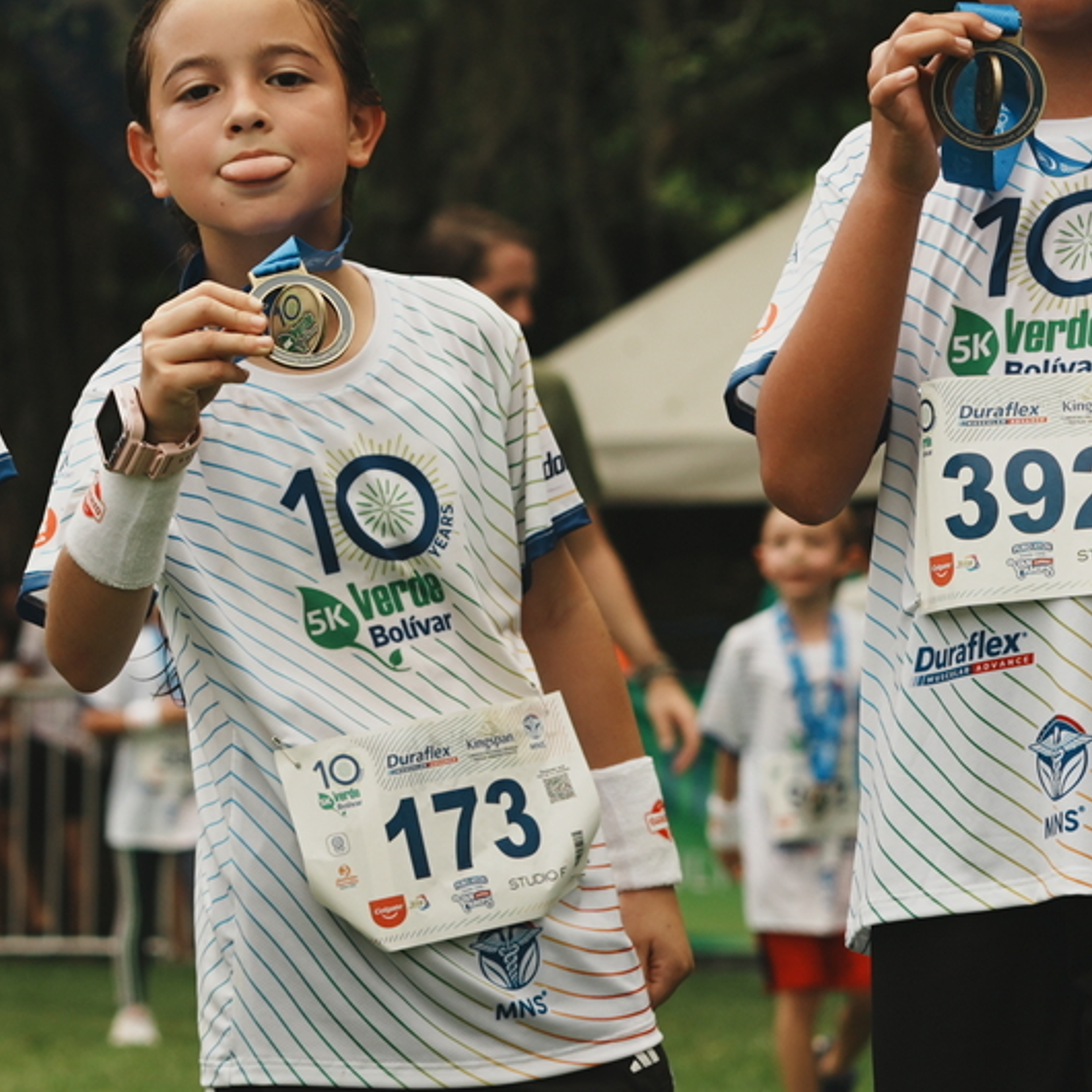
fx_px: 6960
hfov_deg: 8.9
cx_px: -126
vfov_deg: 9.0
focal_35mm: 195
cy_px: 369
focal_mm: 50
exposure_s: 1/200
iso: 160
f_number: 3.2
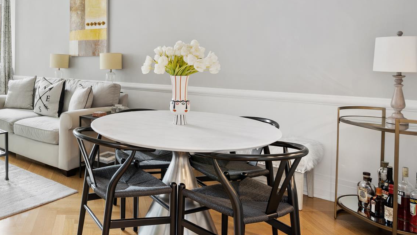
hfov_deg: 59.7
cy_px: 62
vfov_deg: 38.1
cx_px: 89
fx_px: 332
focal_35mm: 30
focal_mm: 17
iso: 100
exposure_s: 4
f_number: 8
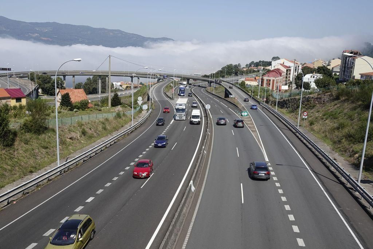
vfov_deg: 42.3
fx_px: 321
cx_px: 186
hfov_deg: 60.3
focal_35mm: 31
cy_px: 124
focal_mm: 11.26
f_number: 4
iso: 100
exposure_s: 1/800
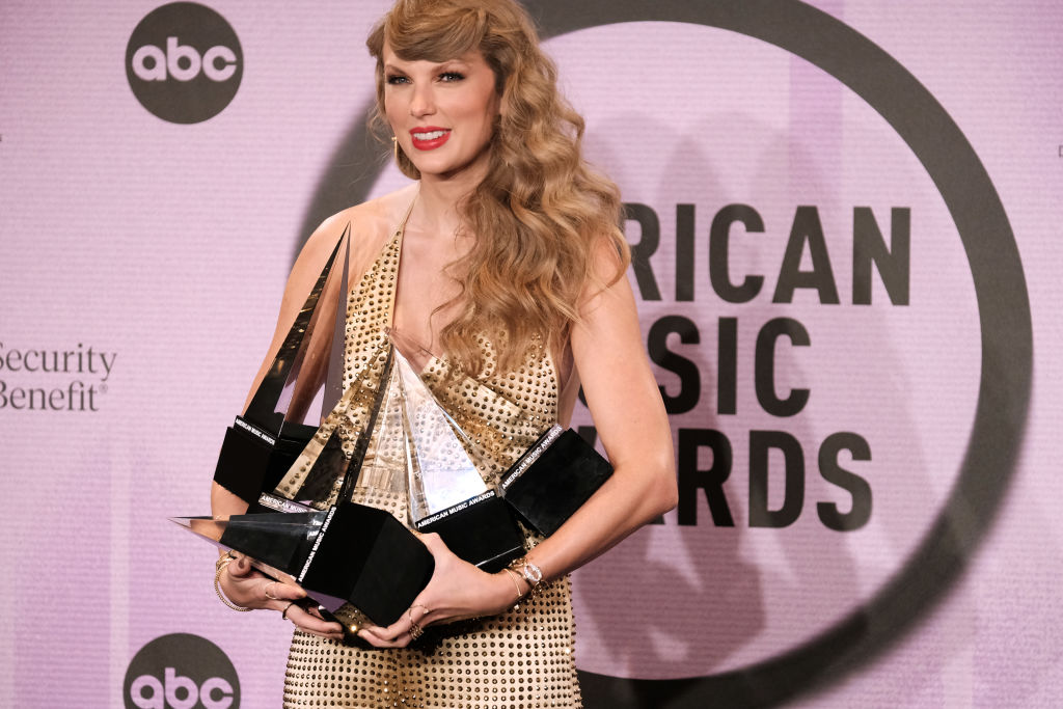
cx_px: 532
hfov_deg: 13.7
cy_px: 354
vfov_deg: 9.2
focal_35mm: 150
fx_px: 4429
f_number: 4
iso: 2000
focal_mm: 99.8
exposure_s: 1/200
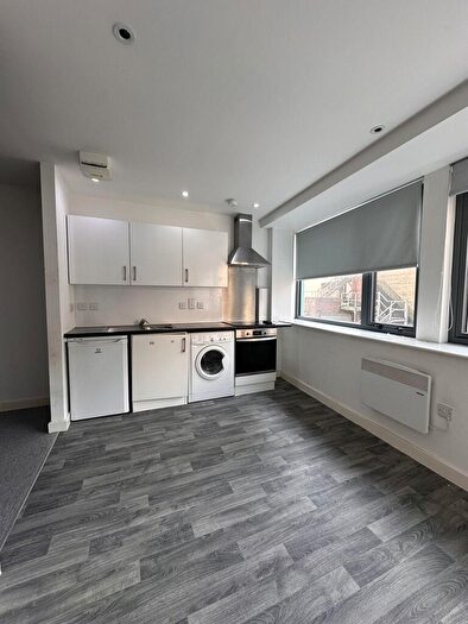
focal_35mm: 14
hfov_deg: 85.7
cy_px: 312
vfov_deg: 102.1
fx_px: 252
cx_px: 234
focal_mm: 2.22
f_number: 2.2
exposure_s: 1/100
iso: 100
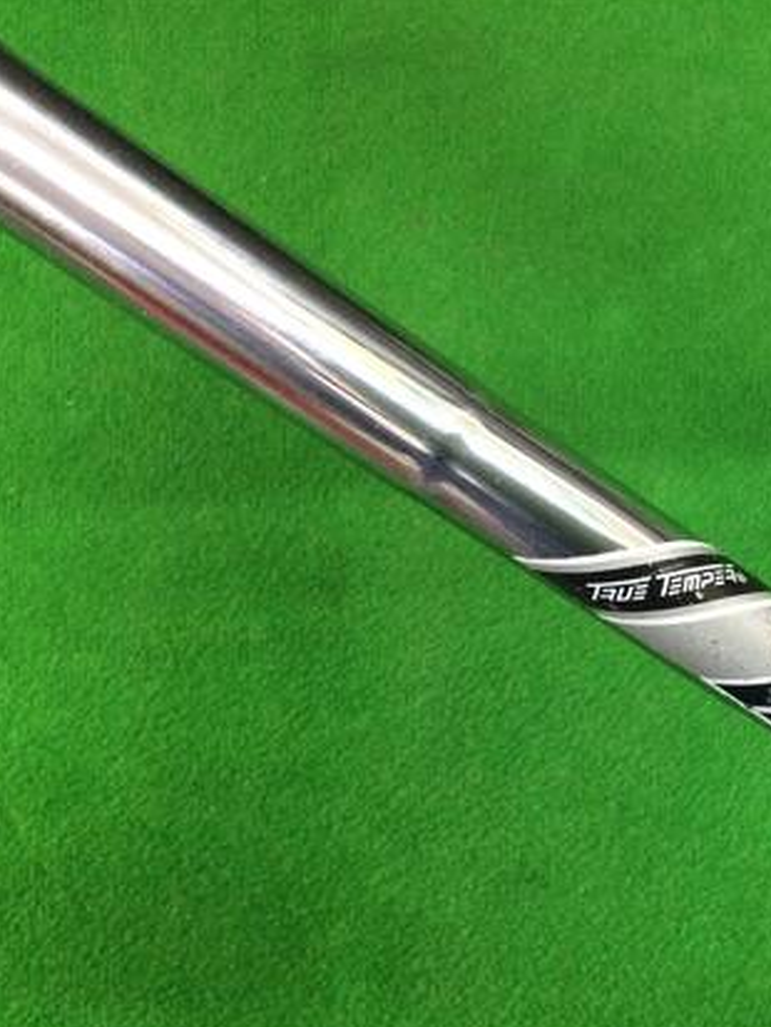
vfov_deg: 39.6
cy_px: 587
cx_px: 744
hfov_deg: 28.7
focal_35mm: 48
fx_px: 1425
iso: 160
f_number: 2.4
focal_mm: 3.3
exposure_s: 1/30
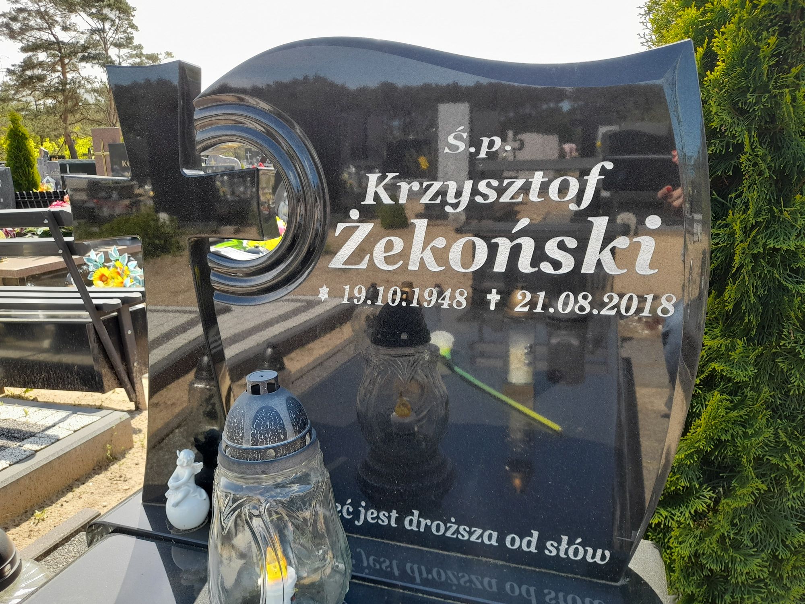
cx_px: 402
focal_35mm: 25
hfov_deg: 69.4
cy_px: 302
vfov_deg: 54.9
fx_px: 581
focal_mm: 4.6
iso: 20
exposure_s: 1/100
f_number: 2
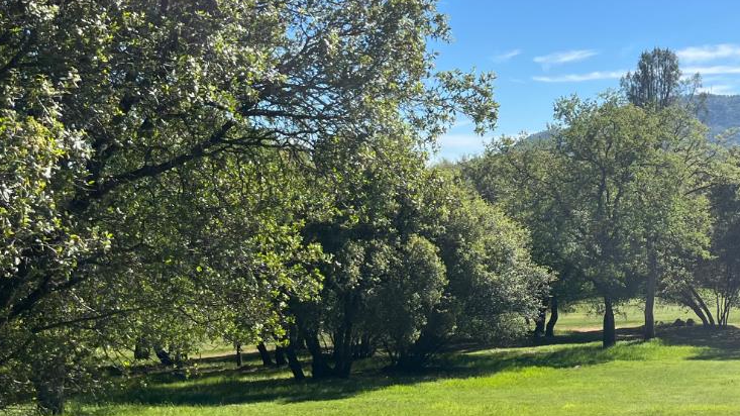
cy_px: 186
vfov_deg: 20.7
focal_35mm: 58
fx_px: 1138
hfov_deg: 34.9
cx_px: 596
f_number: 1.6
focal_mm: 5.1
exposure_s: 1/4016
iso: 50
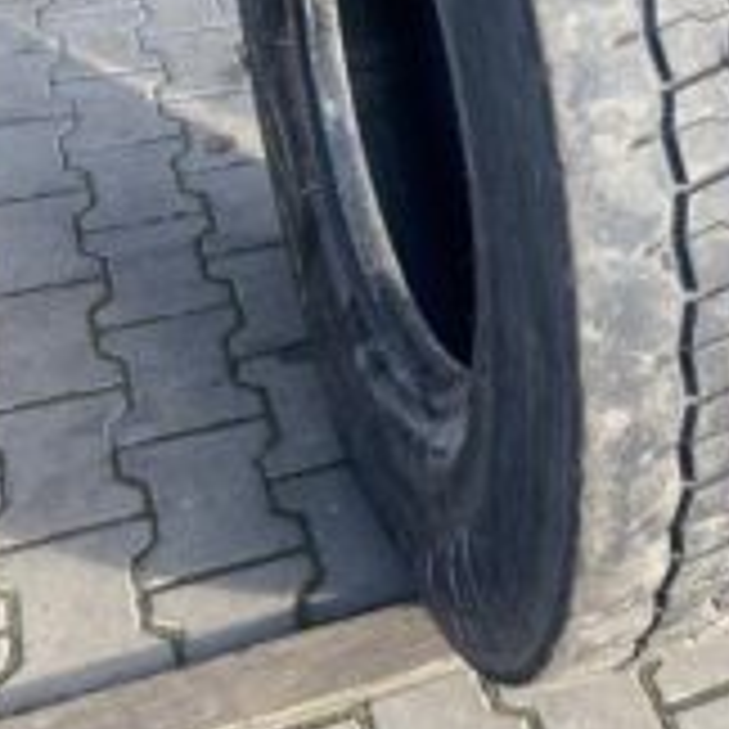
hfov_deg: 27.4
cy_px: 34
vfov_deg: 26.9
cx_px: 621
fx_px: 1453
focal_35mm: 61
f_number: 1.8
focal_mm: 4.25
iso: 32
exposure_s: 1/222
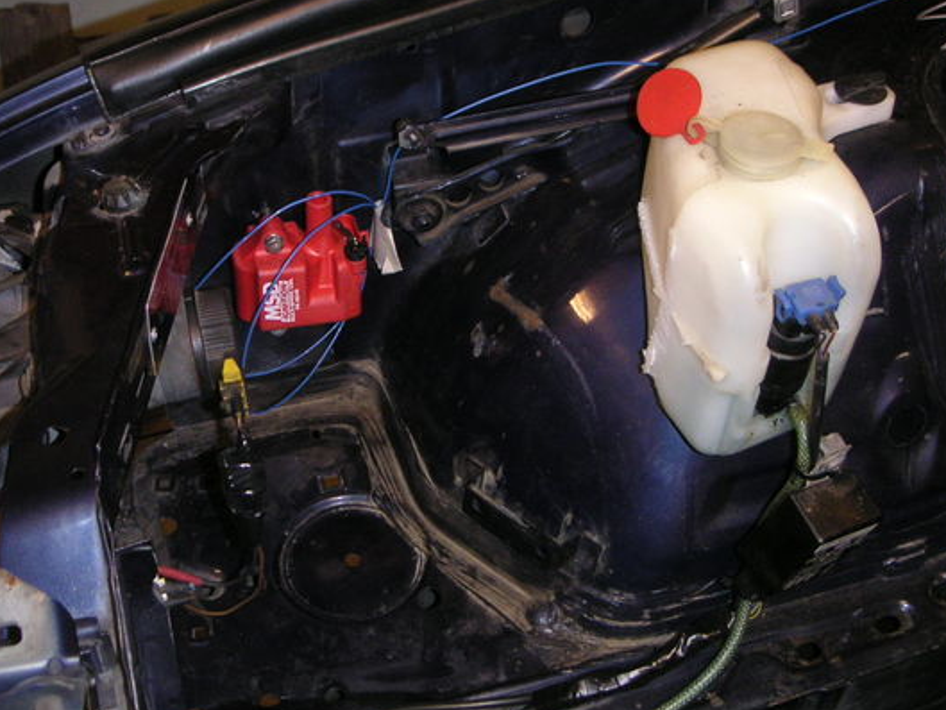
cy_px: 318
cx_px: 424
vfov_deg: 31.5
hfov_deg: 41.2
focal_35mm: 46
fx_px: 1257
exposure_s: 1/45
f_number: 2.8
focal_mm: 6
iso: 160
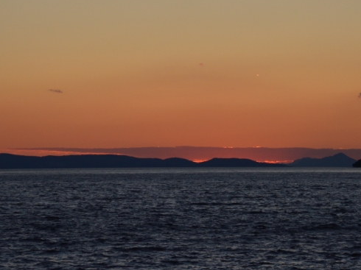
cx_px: 224
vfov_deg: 7.9
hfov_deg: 10.6
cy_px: 25
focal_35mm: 187
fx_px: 1949
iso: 400
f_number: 5.3
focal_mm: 62
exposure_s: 1/640
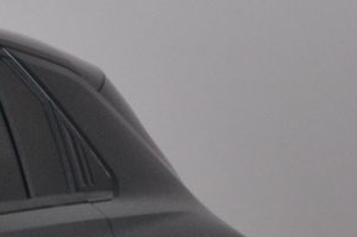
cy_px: 319
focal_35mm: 481
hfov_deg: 4.1
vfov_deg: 2.8
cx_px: -733
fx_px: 4765
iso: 500
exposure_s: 1/6
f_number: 11
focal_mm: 48
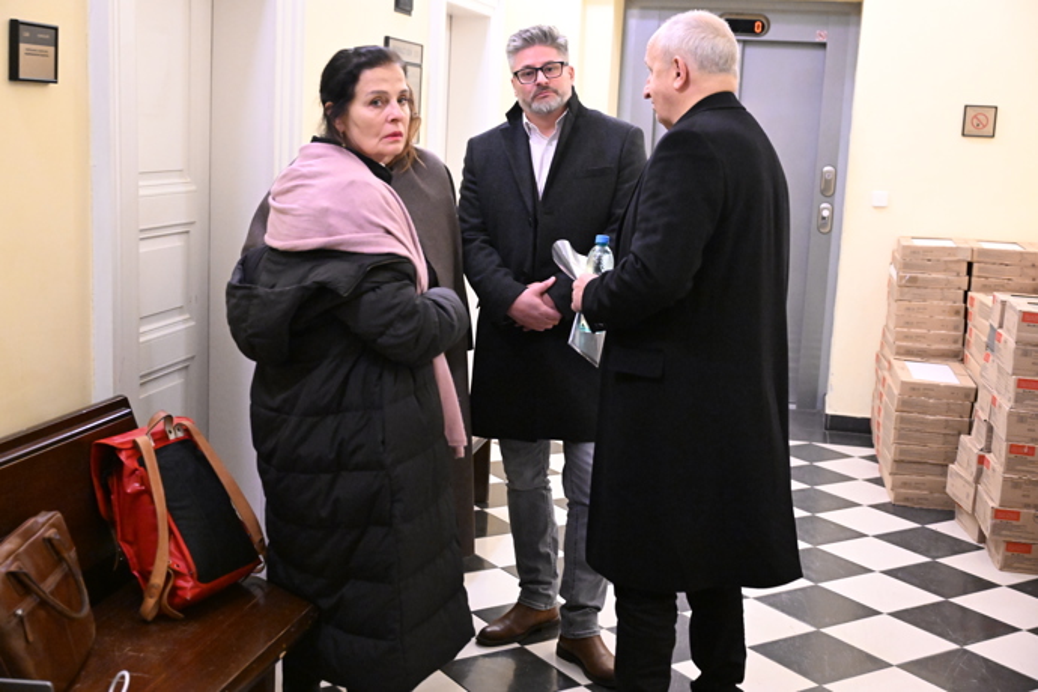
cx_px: 519
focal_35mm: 44
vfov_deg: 30.5
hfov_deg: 44.5
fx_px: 1269
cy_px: 346
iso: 8000
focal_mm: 44
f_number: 3.5
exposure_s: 1/250
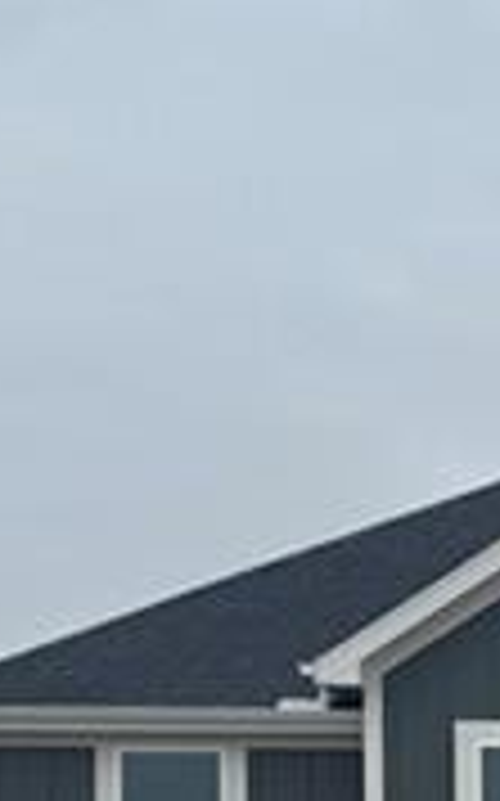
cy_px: 968
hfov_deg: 10.4
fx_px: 2402
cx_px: 1153
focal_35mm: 110
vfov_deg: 18.0
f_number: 1.78
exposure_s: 1/3247
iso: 80
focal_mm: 6.76
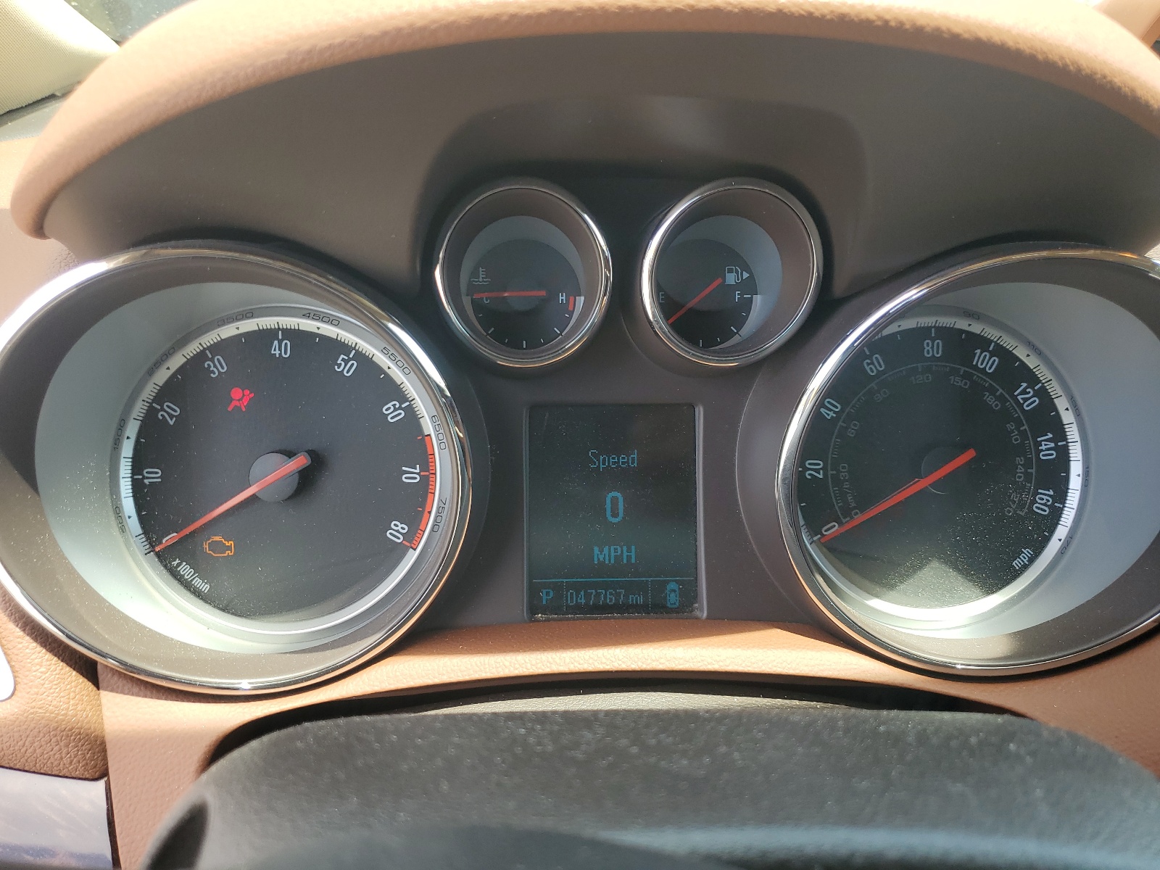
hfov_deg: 67.3
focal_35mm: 26
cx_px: 580
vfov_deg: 53.1
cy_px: 435
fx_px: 871
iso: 50
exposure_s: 1/263
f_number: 1.5
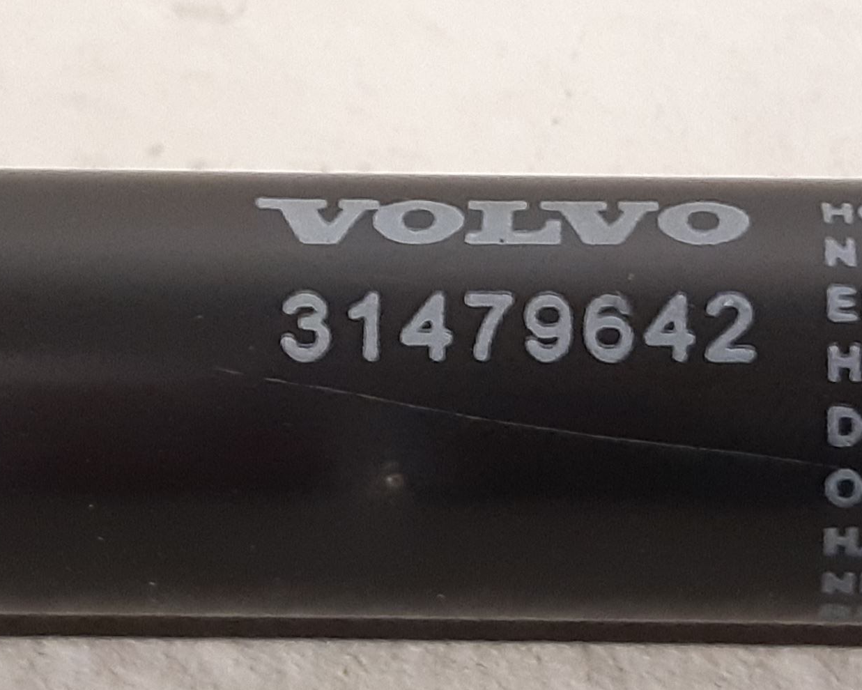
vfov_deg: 35.6
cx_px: 514
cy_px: 396
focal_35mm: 42
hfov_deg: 43.6
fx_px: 1072
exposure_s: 1/25
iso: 250
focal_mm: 3.93
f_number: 1.7
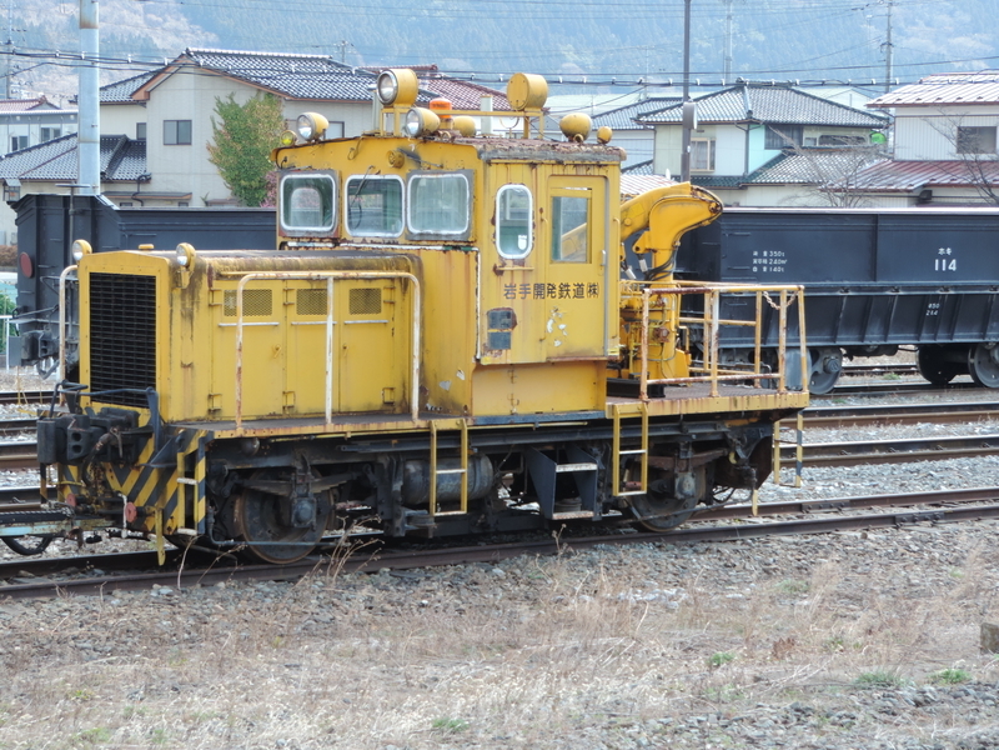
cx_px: 500
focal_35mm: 100
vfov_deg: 14.8
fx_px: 2886
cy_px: 375
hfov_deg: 19.6
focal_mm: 17.8
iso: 80
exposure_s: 1/100
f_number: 4.1
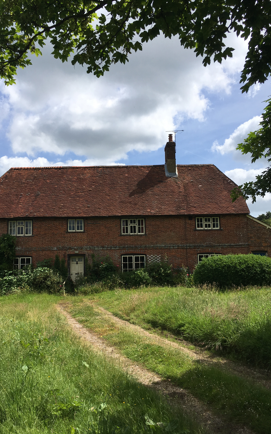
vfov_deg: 61.2
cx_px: 123
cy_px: 217
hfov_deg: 40.6
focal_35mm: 31
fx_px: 366
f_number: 2.2
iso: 25
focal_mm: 4.15
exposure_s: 1/2564
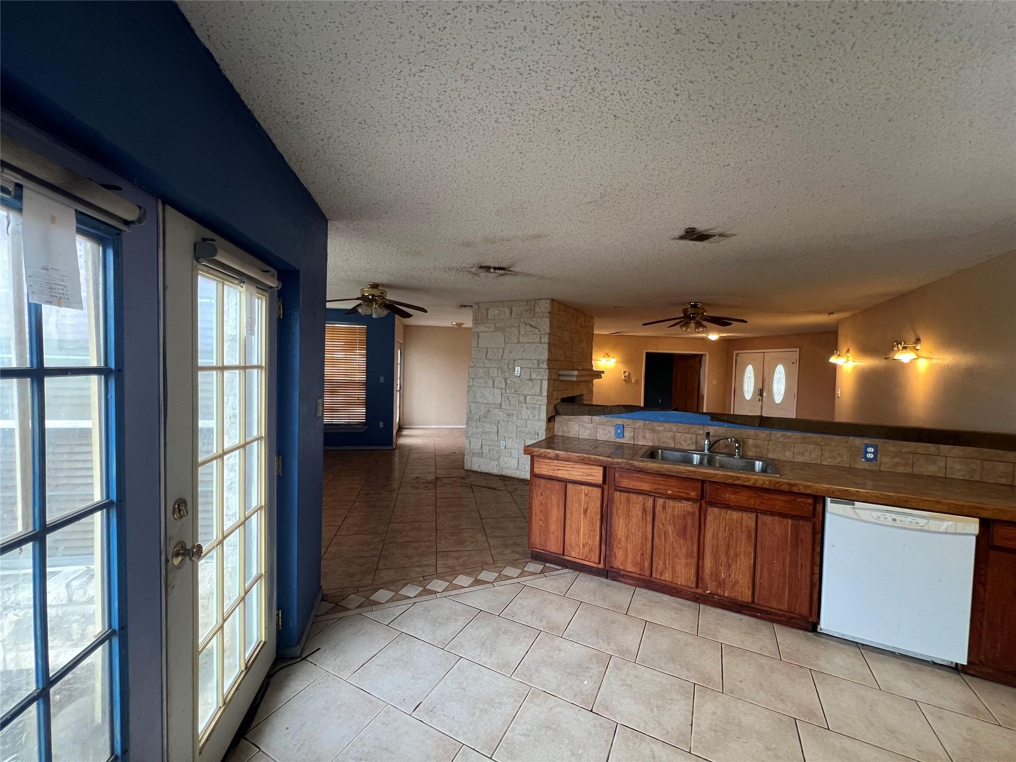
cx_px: 508
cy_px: 381
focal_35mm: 13
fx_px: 382
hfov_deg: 106.2
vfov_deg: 89.9
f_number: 1.8
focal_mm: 1.57
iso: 160
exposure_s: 1/60
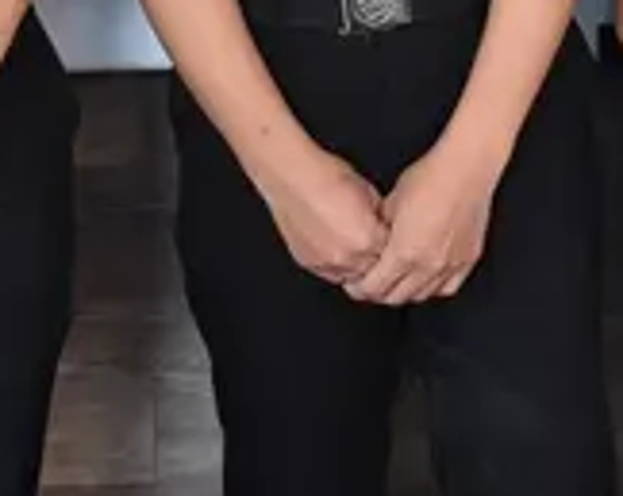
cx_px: 819
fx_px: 3000
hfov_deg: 11.5
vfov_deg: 9.1
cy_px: -308
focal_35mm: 163
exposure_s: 1/100
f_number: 4
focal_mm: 24
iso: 400
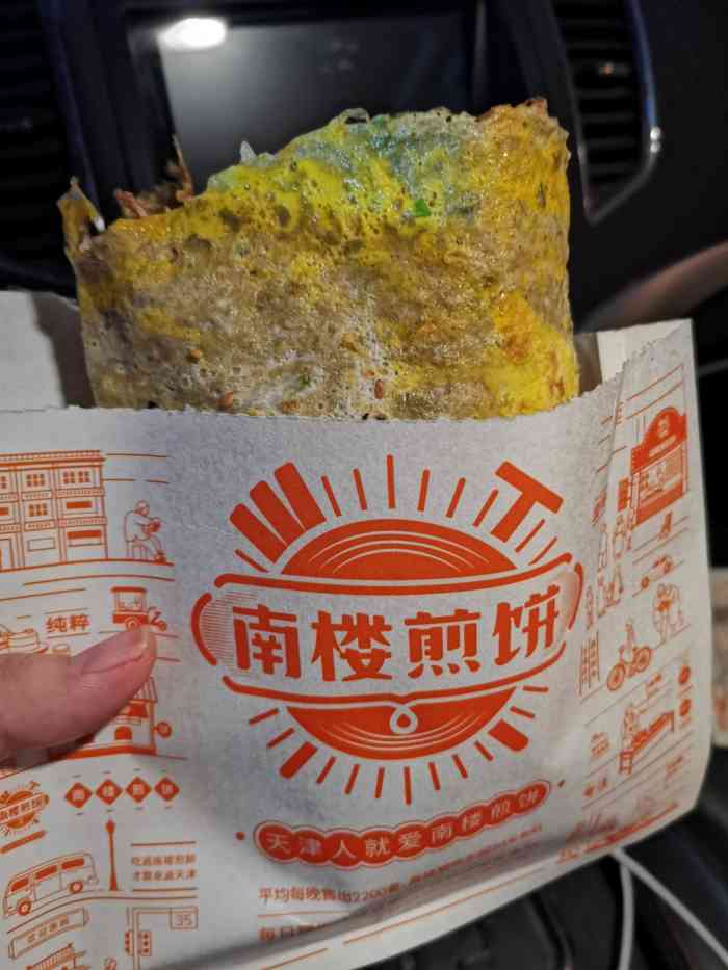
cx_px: 364
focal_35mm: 26
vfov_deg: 67.3
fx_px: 729
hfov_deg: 53.1
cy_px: 485
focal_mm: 4.75
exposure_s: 6
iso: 1250
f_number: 1.8
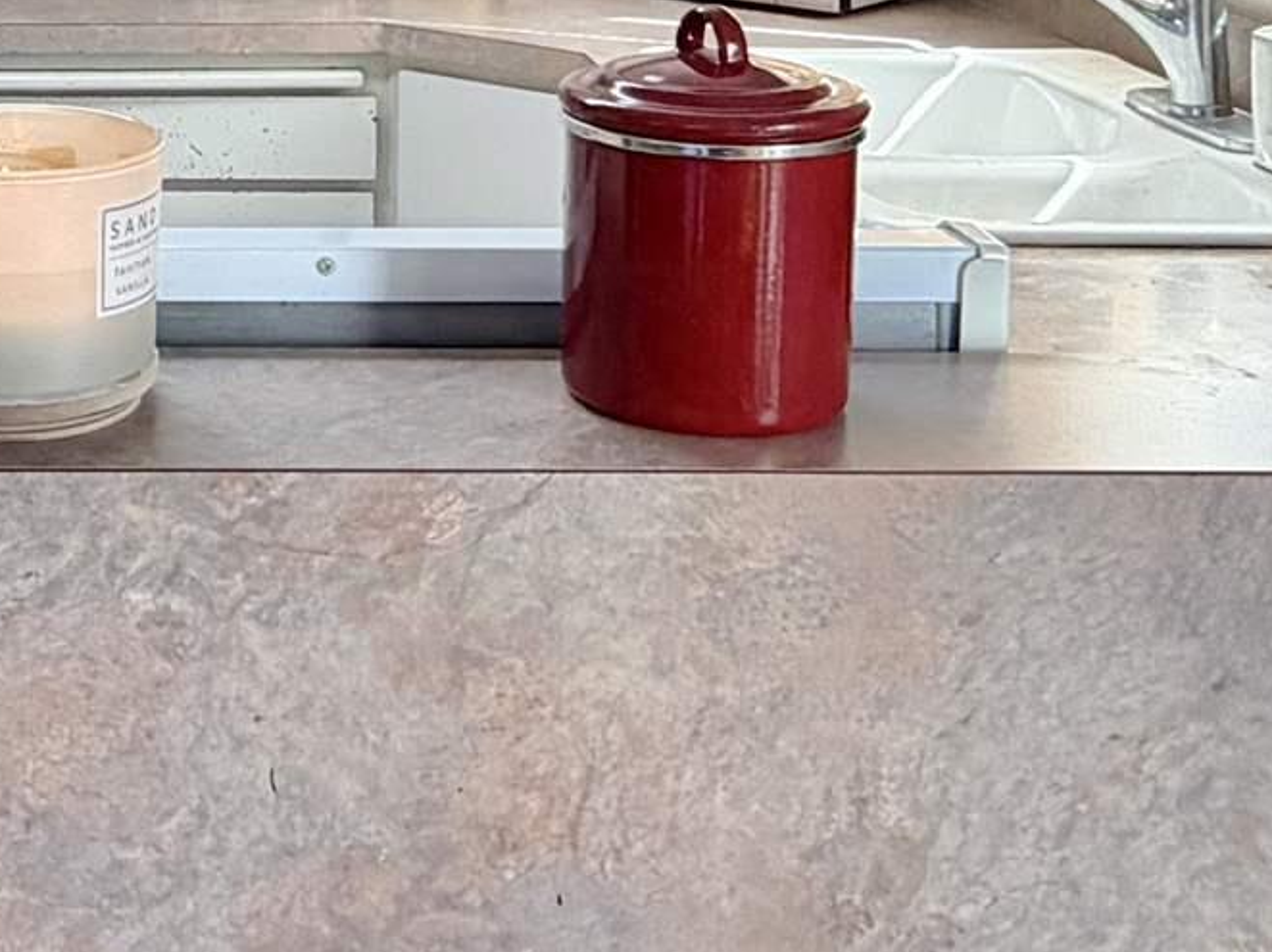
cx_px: 33
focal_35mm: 65
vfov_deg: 21.0
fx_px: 2388
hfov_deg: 28.2
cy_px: -200
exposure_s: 1/120
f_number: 2.2
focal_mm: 2.22
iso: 125
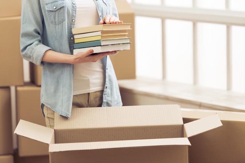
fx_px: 1130
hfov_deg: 12.4
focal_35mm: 166
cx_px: 123
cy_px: 82
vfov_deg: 8.3
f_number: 2.8
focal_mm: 165
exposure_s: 1/160
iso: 400
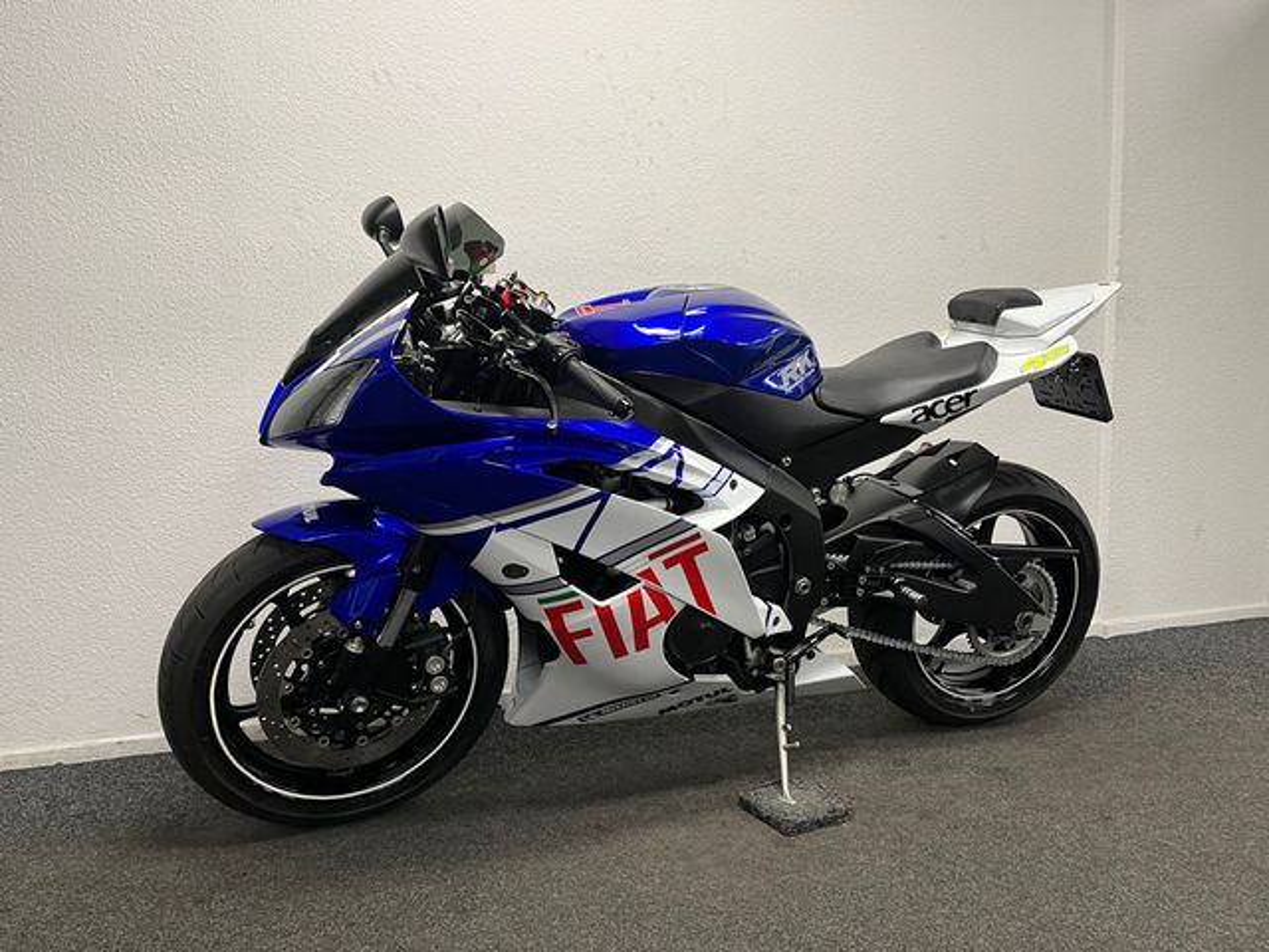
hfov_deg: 67.3
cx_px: 634
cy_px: 476
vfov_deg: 53.1
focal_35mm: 26
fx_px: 953
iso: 80
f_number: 1.6
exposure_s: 1/50
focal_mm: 5.1
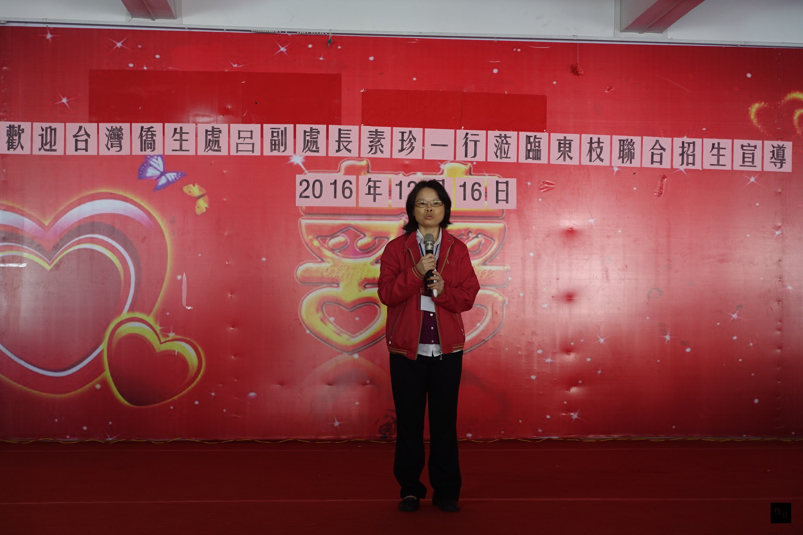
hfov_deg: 38.2
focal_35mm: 52
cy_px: 268
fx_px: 1160
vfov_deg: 26.0
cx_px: 402
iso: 400
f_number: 2.8
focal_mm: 18.89
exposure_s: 1/60
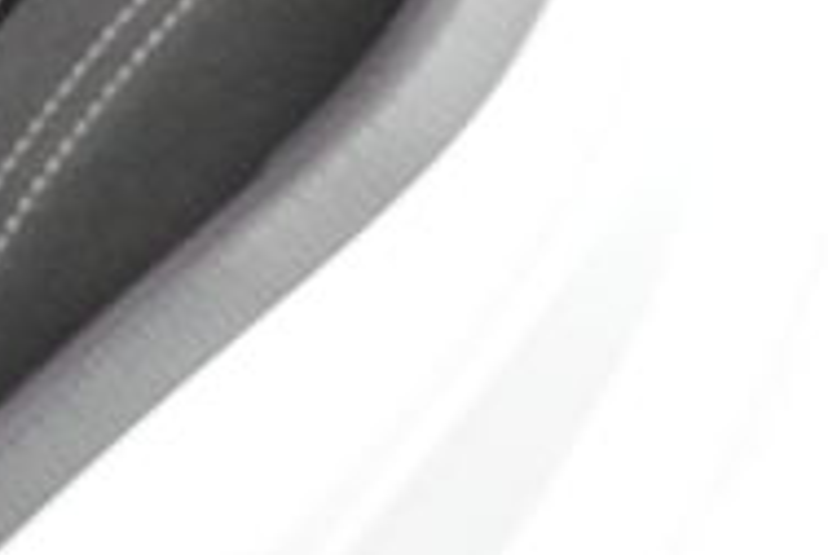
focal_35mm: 188
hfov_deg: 9.3
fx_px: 4324
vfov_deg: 7.3
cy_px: 117
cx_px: -1401
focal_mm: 23
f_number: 2.8
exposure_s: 1/60
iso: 6400
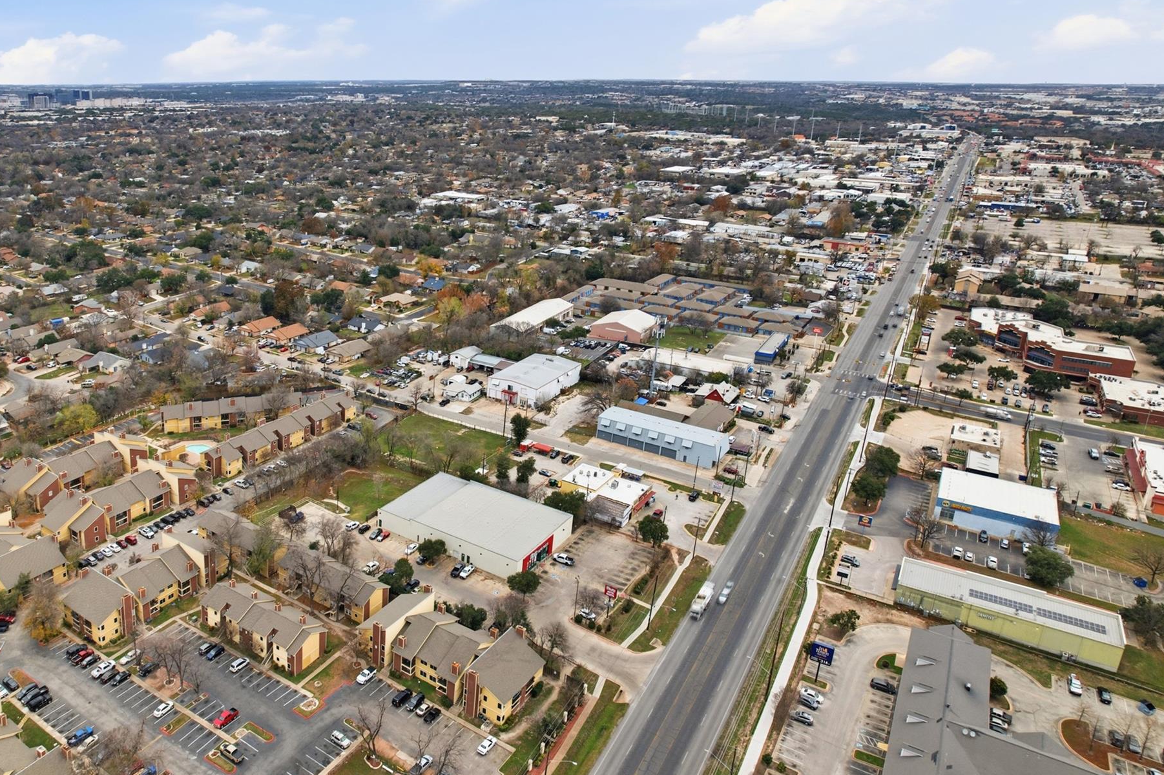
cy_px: 404
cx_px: 552
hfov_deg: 71.5
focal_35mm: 25
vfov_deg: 51.2
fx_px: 808
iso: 100
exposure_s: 1/50
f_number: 2.8
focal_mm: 8.4
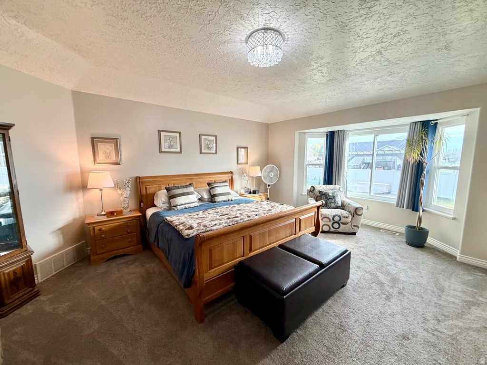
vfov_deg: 85.7
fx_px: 197
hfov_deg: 102.1
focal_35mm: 14
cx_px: 244
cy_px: 182
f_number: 2.2
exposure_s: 1/120
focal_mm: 2.22
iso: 200
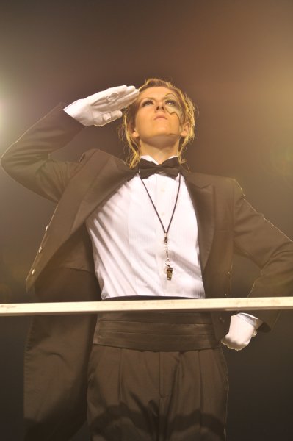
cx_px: 146
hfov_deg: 13.0
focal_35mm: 105
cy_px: 220
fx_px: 1284
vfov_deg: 19.5
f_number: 2.8
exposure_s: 1/60
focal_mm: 70
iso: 320
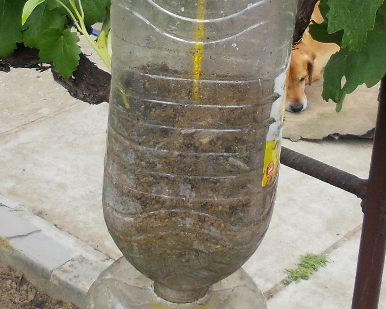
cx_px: 198
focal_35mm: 90
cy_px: 65
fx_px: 1028
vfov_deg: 17.0
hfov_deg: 21.3
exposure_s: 1/320
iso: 80
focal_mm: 4
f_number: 2.7
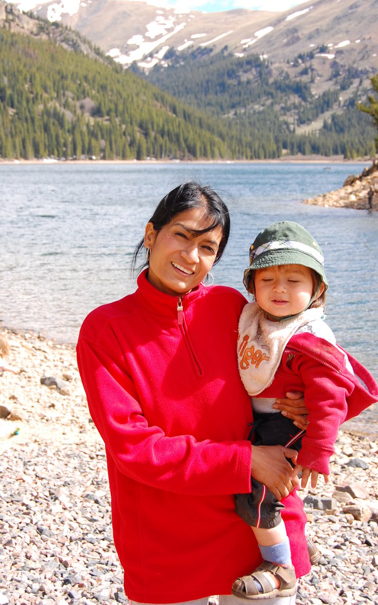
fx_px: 1021
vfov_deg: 33.0
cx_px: 187
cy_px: 306
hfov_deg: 21.0
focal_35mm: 62
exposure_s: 1/320
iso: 400
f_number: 9
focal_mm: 40
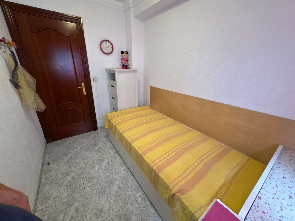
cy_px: 110
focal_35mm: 14
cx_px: 148
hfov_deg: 102.1
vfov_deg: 85.7
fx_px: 119
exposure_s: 1/60
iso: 400
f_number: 2.2
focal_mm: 2.22
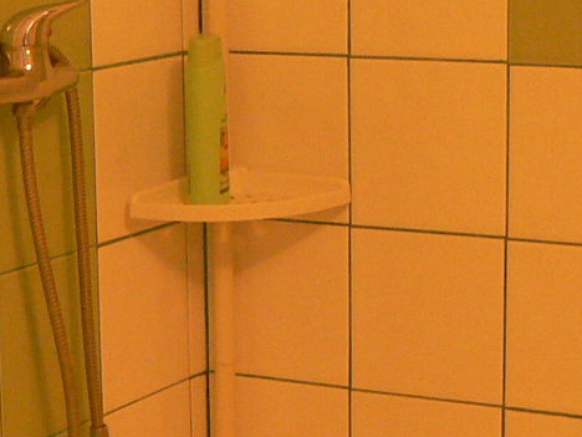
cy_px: 442
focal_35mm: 123
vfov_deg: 11.9
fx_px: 2068
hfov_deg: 16.0
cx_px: 229
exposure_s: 1/10
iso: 200
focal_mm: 6
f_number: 2.8
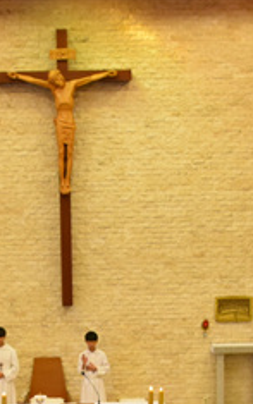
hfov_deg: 10.7
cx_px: 95
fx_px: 1356
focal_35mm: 123
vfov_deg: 16.4
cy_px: 469
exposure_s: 1/60
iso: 1100
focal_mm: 21
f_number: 4
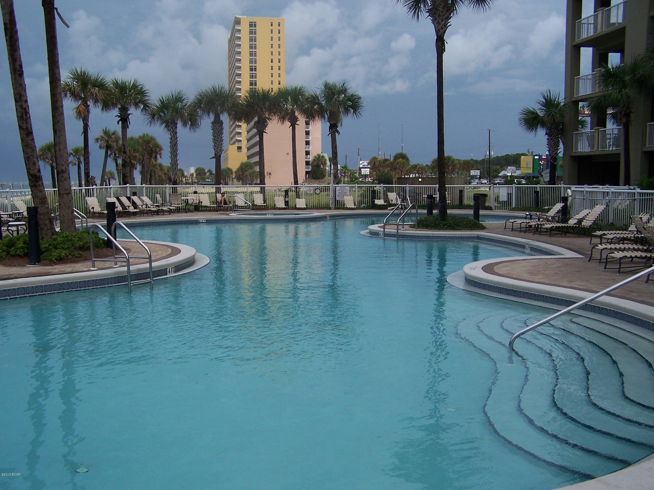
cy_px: 245
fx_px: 718
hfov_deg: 49.0
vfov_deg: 37.7
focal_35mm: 38
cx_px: 327
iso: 80
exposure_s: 1/640
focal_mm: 6.3
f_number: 2.8
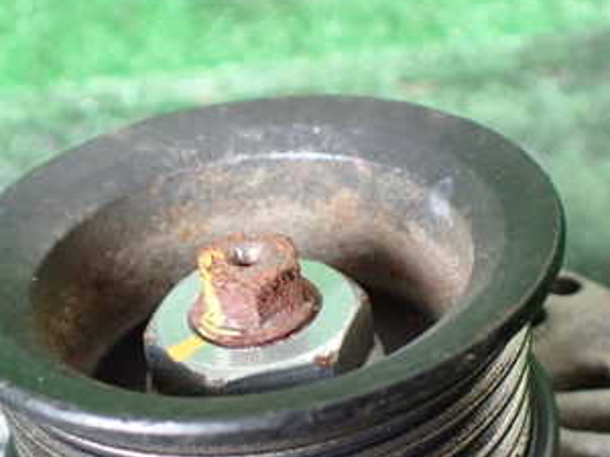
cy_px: 299
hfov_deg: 32.1
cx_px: 236
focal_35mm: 60
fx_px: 1057
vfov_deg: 24.3
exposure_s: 1/50
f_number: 2.3
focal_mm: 5.4
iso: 800
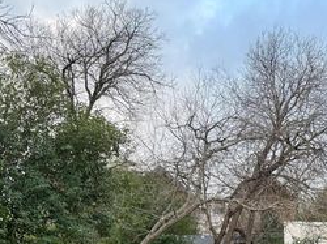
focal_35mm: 57
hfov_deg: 32.0
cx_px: 301
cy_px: 275
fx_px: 538
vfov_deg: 23.8
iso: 64
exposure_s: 1/173
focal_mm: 6.76
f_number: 1.78
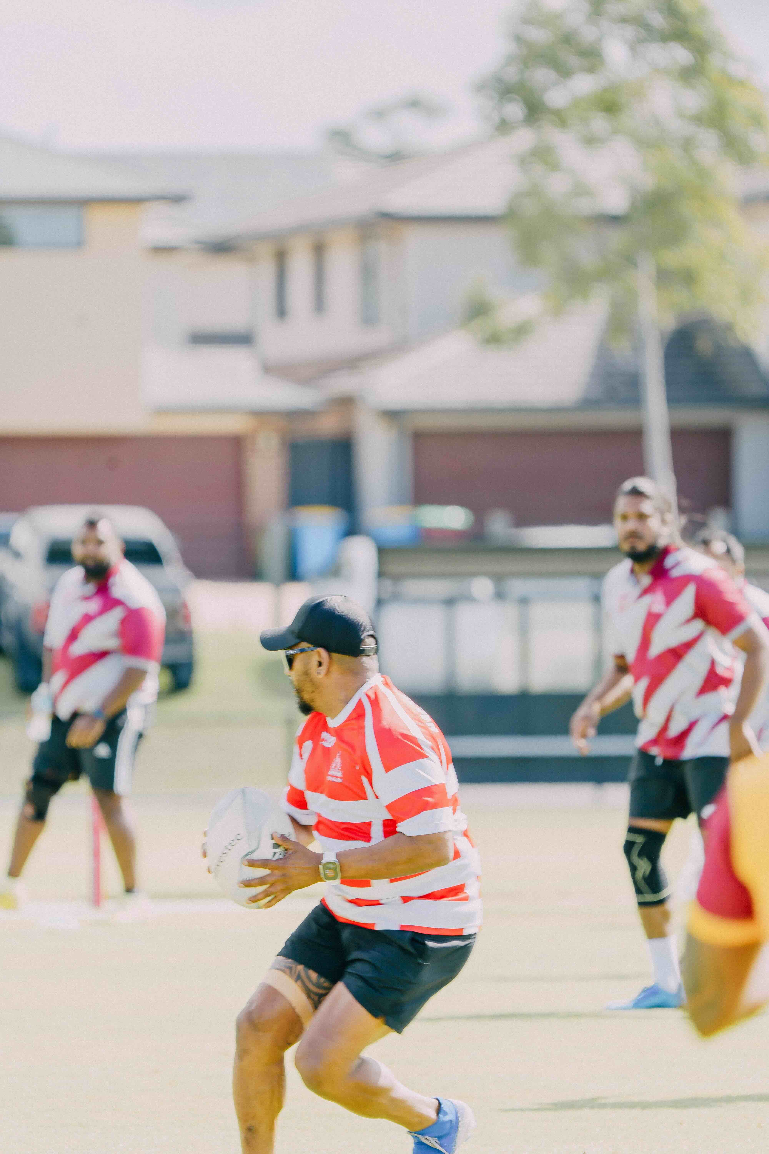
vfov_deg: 5.4
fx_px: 12239
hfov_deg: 3.6
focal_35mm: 382
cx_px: 384
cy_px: 577
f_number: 6.3
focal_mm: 382
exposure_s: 1/250
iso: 250
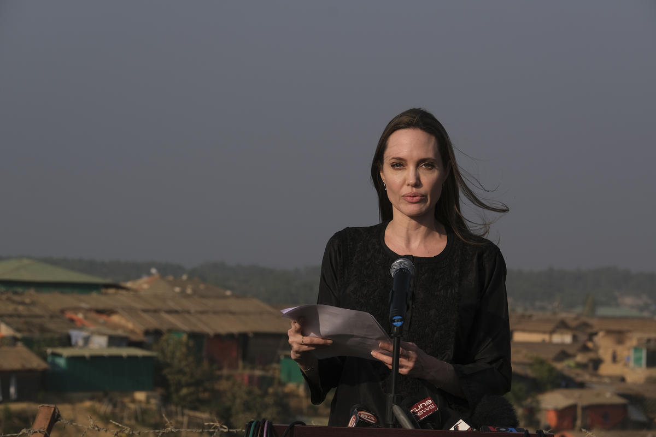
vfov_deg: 8.6
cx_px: 328
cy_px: 218
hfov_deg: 12.9
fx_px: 2897
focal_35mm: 159
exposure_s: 1/500
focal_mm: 106
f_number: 9
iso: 200
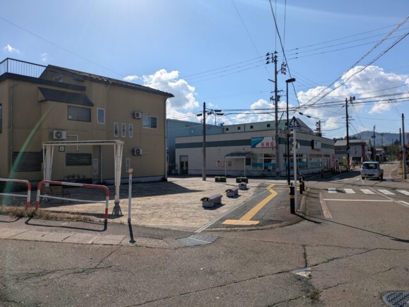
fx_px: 295
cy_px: 154
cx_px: 204
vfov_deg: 54.9
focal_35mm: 25
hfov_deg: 69.4
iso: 52
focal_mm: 5.43
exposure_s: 1/5917
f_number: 1.89
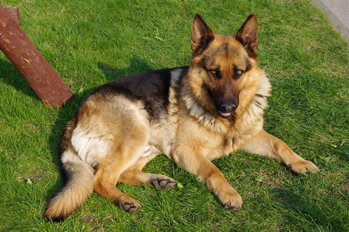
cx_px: 174
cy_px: 116
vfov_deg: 18.1
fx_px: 726
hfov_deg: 27.0
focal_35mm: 75
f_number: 10
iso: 200
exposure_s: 1/200
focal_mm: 50
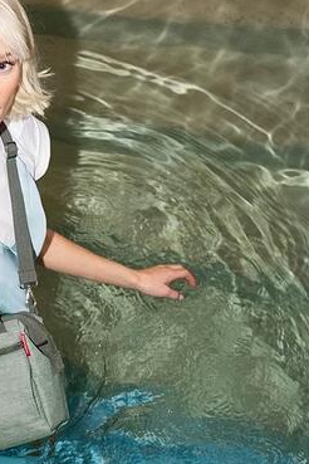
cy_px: 358
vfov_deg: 17.7
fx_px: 1481
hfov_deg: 11.8
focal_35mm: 115
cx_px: 26
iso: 6400
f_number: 4.5
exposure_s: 1/125
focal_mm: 49
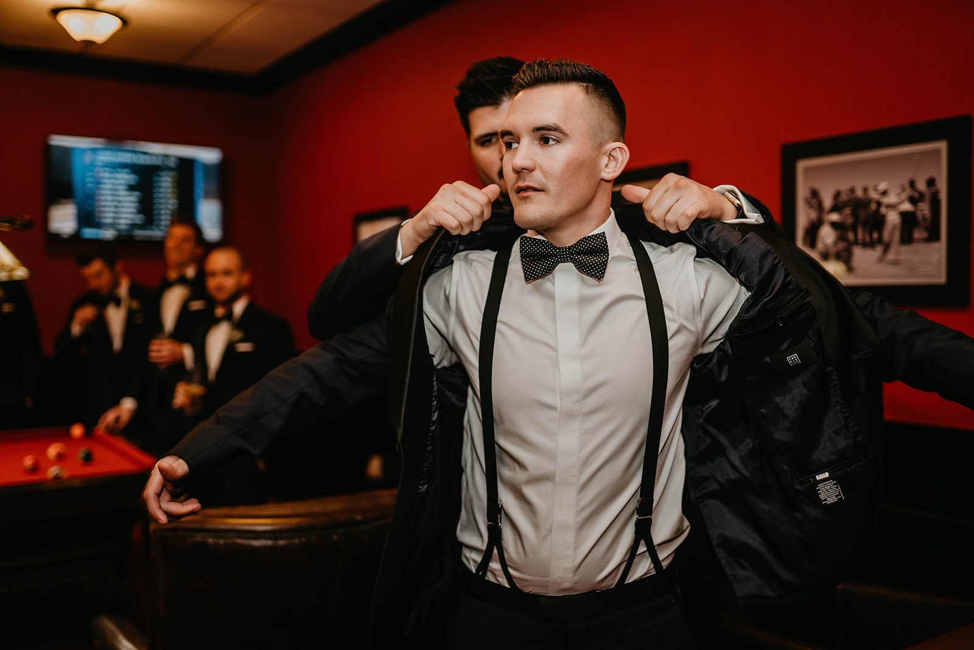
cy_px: 325
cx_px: 487
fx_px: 947
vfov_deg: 37.9
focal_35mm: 35
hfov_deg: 54.4
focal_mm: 35
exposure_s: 1/100
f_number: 1.8
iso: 400
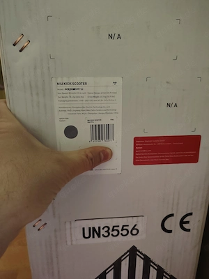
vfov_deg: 71.6
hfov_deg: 56.8
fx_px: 193
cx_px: 104
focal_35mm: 24
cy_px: 140
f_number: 1.75
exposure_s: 1/20
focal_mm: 5.25
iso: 5134
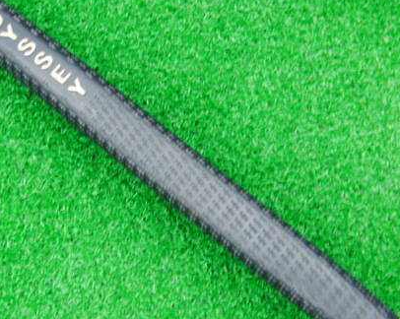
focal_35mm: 57
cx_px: 140
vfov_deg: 26.6
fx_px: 674
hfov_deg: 32.8
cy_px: 147
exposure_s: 1/15
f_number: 3.6
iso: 400
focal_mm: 6.42
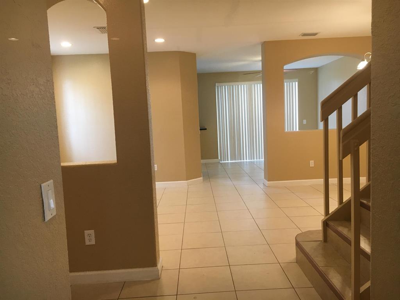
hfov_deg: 61.7
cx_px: 200
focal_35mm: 29
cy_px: 150
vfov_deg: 48.2
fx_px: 335
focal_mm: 4.15
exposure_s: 1/30
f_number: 2.2
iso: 80
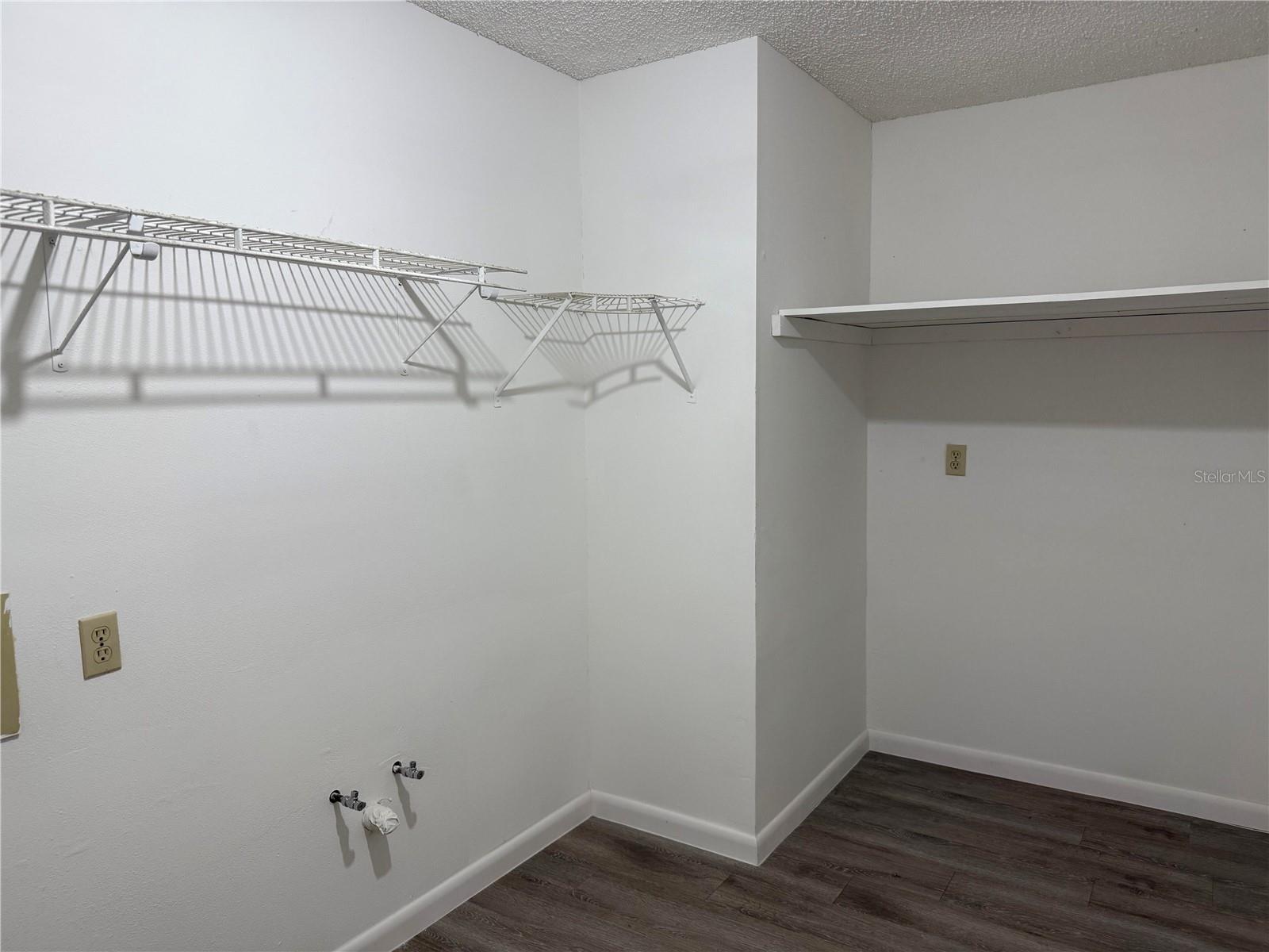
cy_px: 476
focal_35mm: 24
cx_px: 634
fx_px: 880
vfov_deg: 56.8
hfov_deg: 71.6
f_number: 1.78
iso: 200
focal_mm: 6.76
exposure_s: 1/120
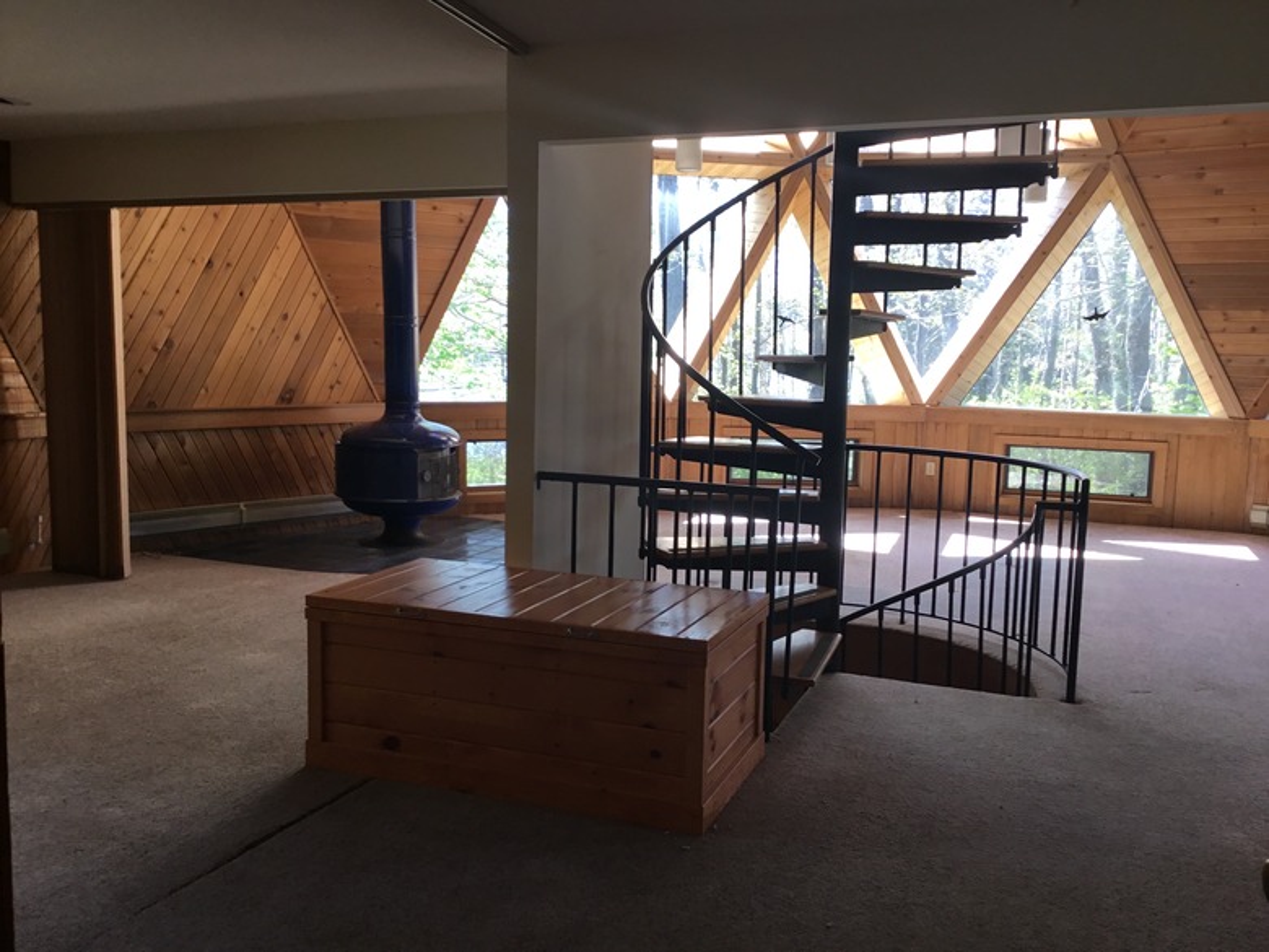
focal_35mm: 31
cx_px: 634
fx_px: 1136
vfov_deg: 45.4
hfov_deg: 58.4
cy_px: 476
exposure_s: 1/50
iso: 25
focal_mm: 3.3
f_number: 2.4
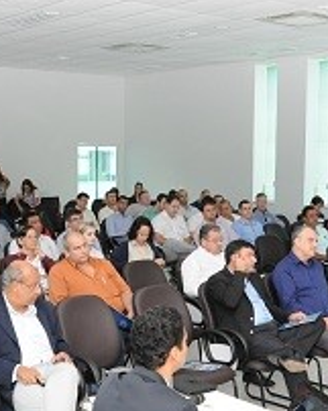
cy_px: 266
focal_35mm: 60
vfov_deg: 31.3
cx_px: 163
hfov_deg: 25.3
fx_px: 730
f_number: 7.1
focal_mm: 18
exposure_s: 1/40
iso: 800
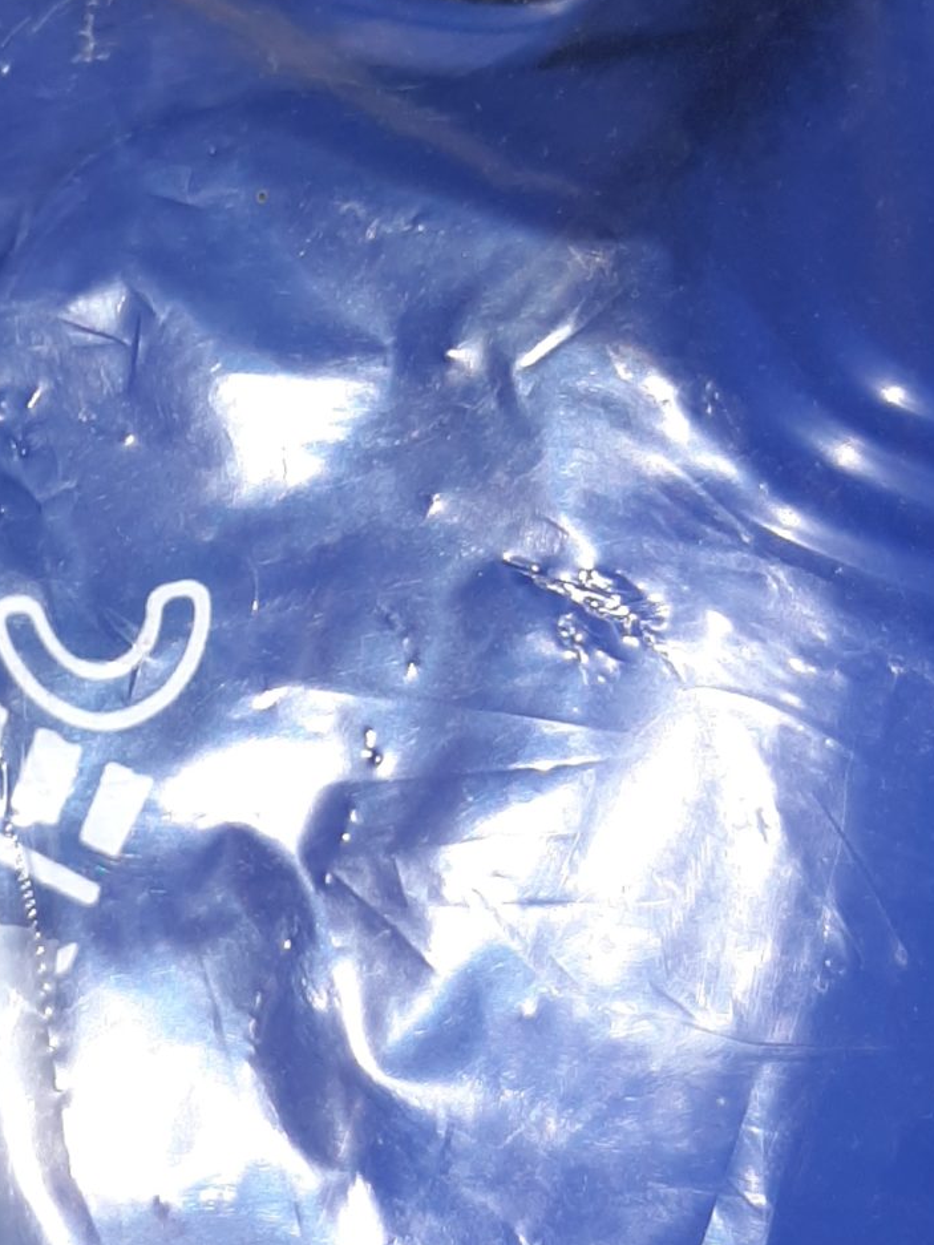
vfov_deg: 27.4
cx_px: 227
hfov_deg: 20.6
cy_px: 663
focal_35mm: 71
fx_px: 2554
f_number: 1.7
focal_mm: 3.93
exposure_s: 1/17
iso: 1000
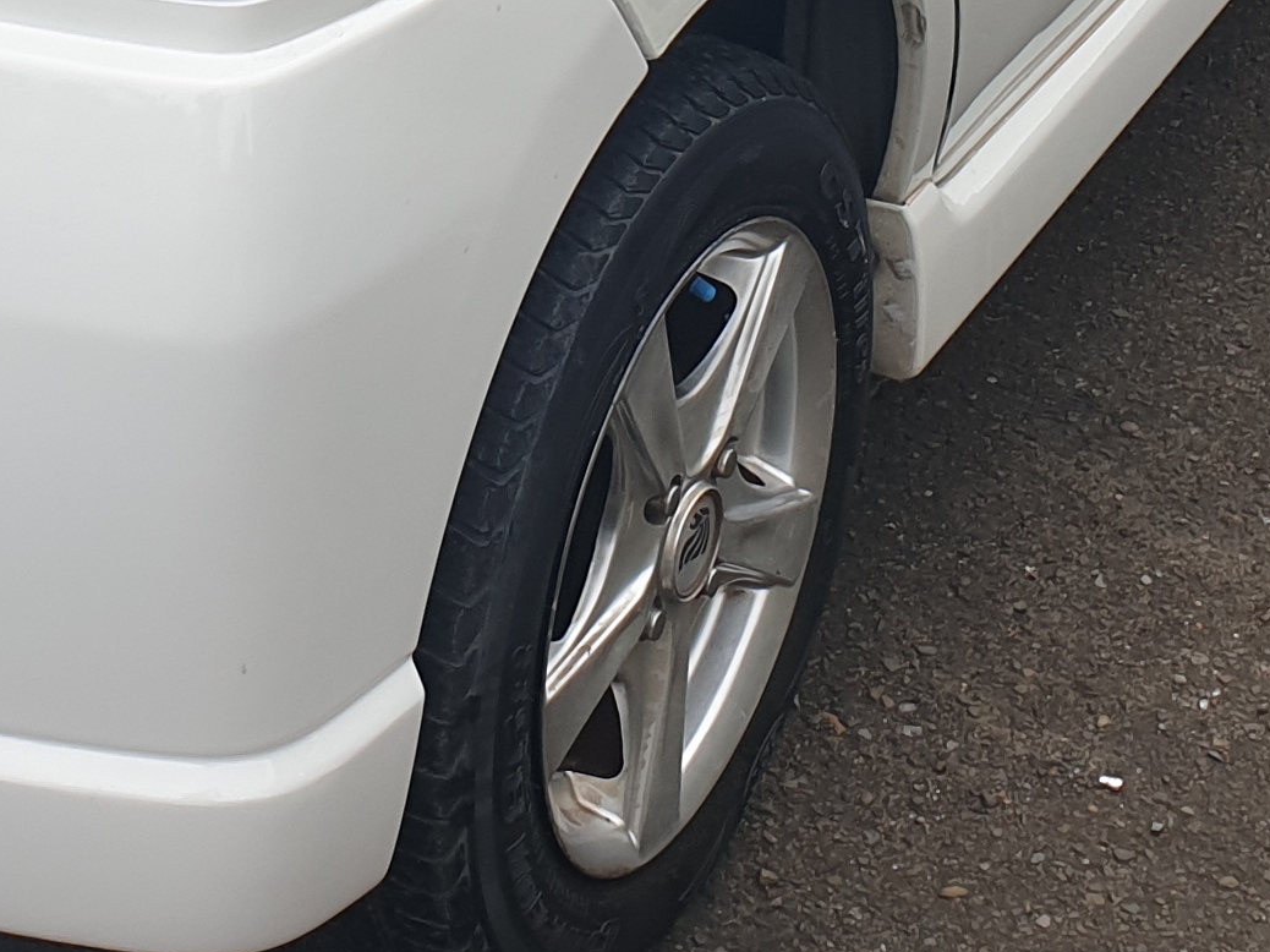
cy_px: -598
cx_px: 228
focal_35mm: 101
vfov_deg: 13.5
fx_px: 3705
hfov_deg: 19.2
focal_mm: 4.3
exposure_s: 1/160
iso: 50
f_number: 2.4
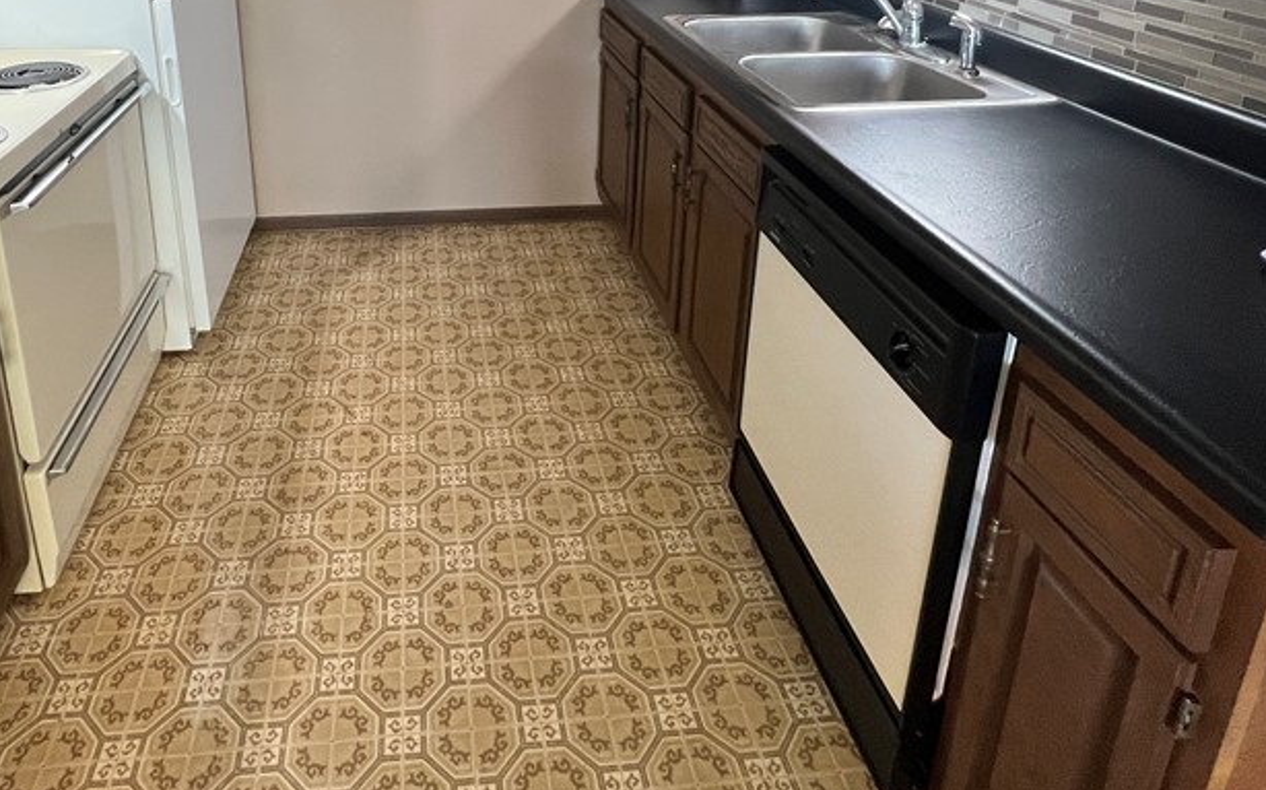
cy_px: 74
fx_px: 793
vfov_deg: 47.4
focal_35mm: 23
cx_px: 478
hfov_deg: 75.9
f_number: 1.8
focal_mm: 1.57
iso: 250
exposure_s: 1/60
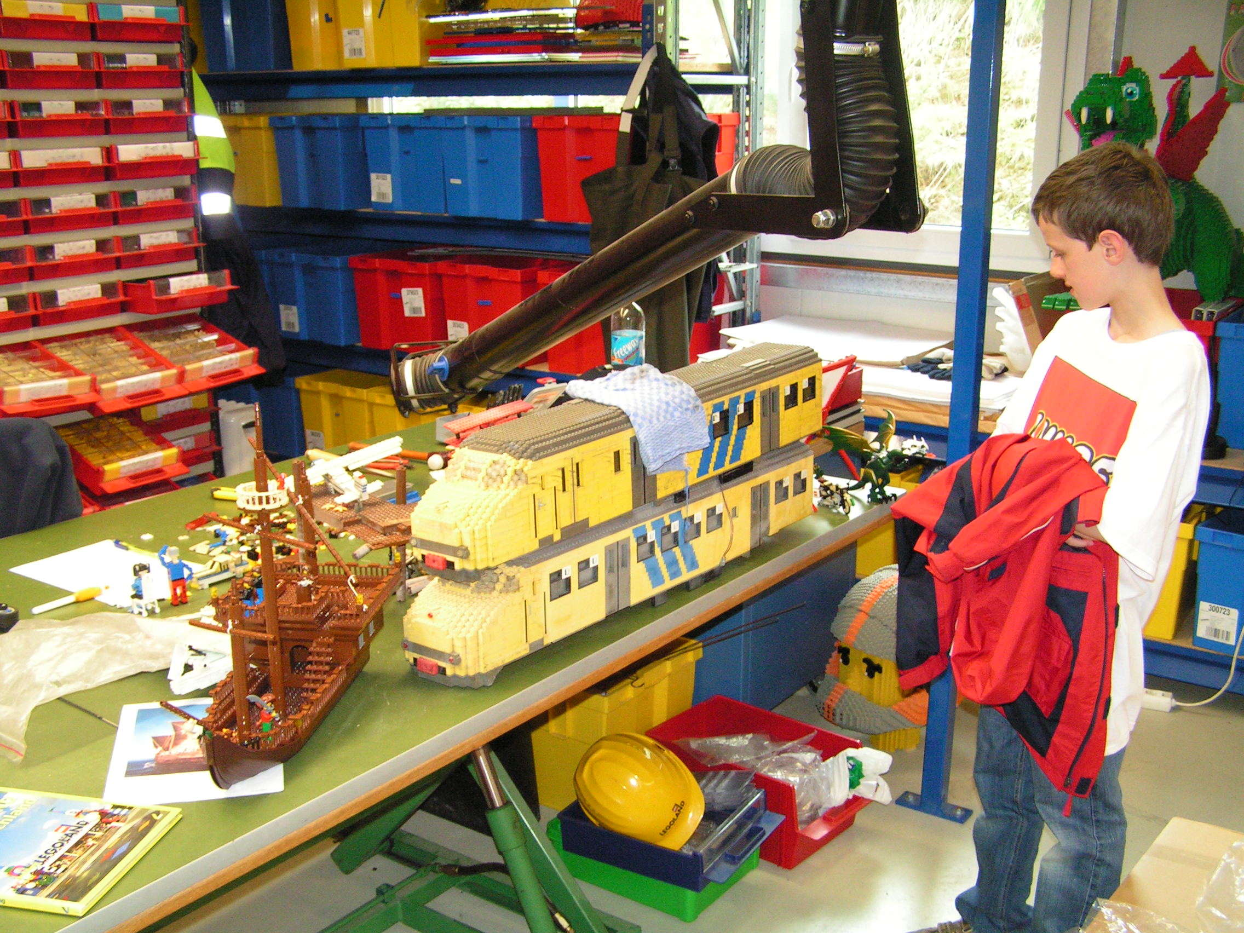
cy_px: 466
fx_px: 1366
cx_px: 622
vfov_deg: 37.7
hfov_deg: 49.0
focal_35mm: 38
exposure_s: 1/40
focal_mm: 6.3
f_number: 2.8
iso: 200
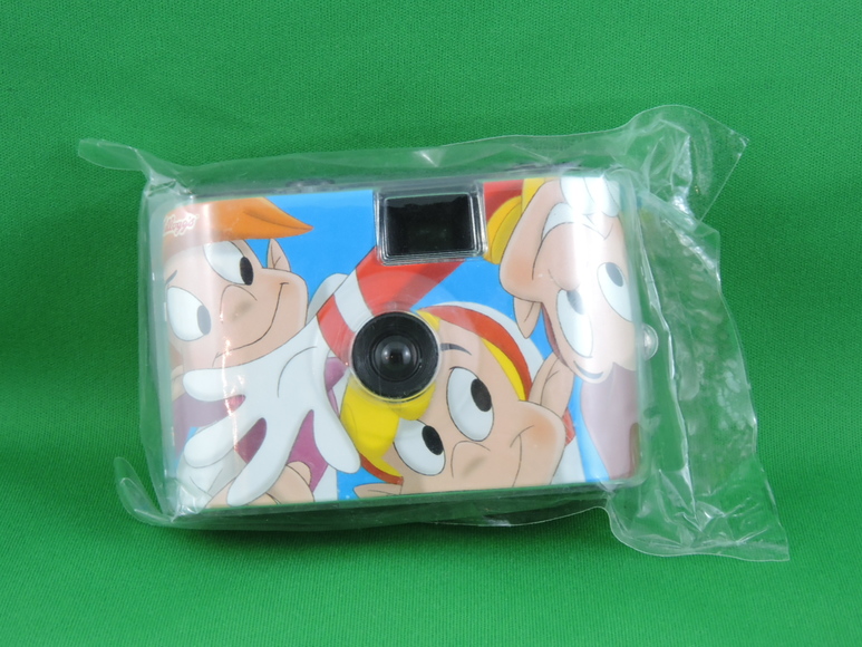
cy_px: 324
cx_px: 431
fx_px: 1992
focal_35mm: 80
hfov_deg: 24.4
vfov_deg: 18.4
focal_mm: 14.3
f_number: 4.5
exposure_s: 1/160
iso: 800
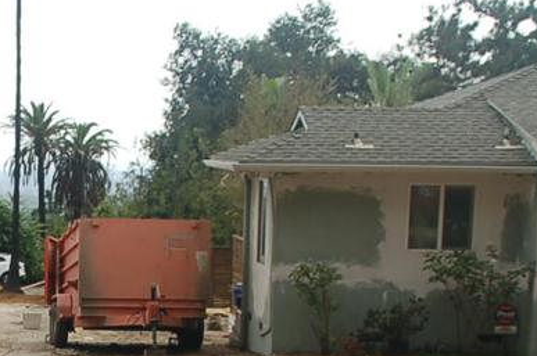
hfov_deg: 19.9
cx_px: -3
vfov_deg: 13.4
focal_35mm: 99
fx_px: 1480
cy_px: 411
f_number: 8
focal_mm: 25
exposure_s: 1/250
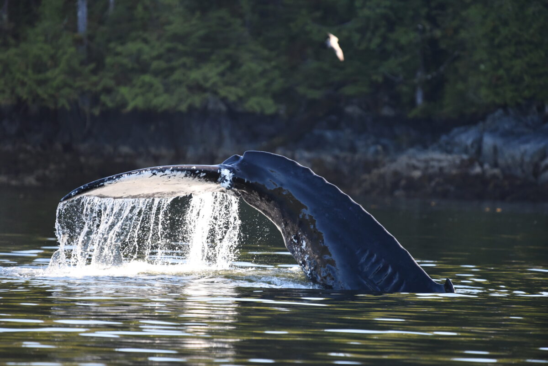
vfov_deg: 2.3
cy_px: 183
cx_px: 274
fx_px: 9136
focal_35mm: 600
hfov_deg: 3.4
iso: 2800
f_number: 6.3
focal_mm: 600
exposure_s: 1/1600
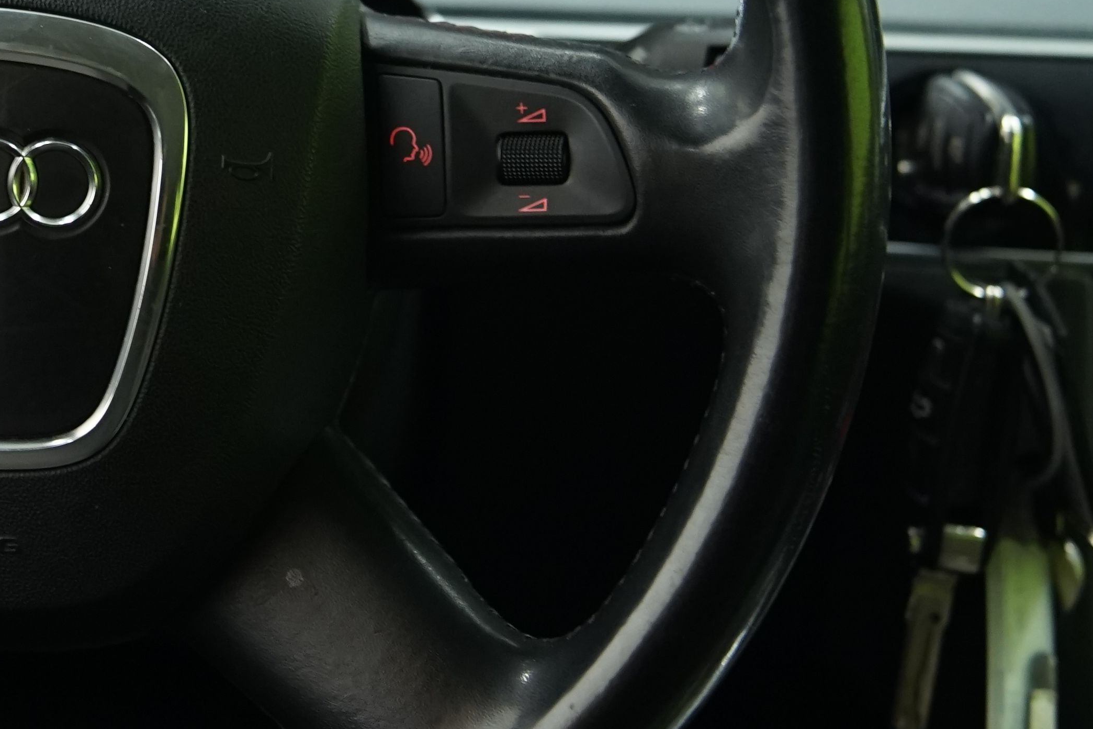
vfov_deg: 12.2
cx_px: -9
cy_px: 136
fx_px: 3400
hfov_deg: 17.8
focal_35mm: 112
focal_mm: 39
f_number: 2.8
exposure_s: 1/30
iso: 1000
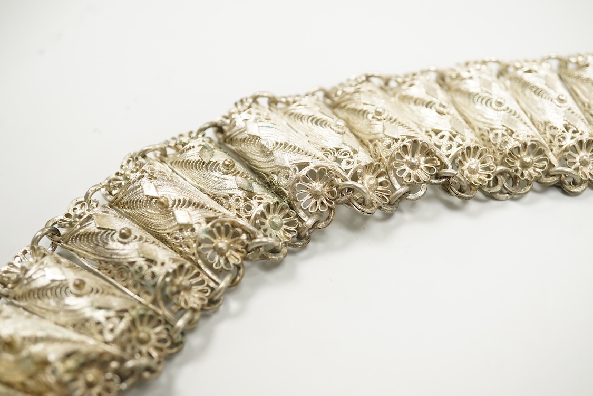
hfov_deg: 43.6
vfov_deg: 29.9
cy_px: 198
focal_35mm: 45
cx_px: 296
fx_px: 741
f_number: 8
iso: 2500
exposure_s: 1/200
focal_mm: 30
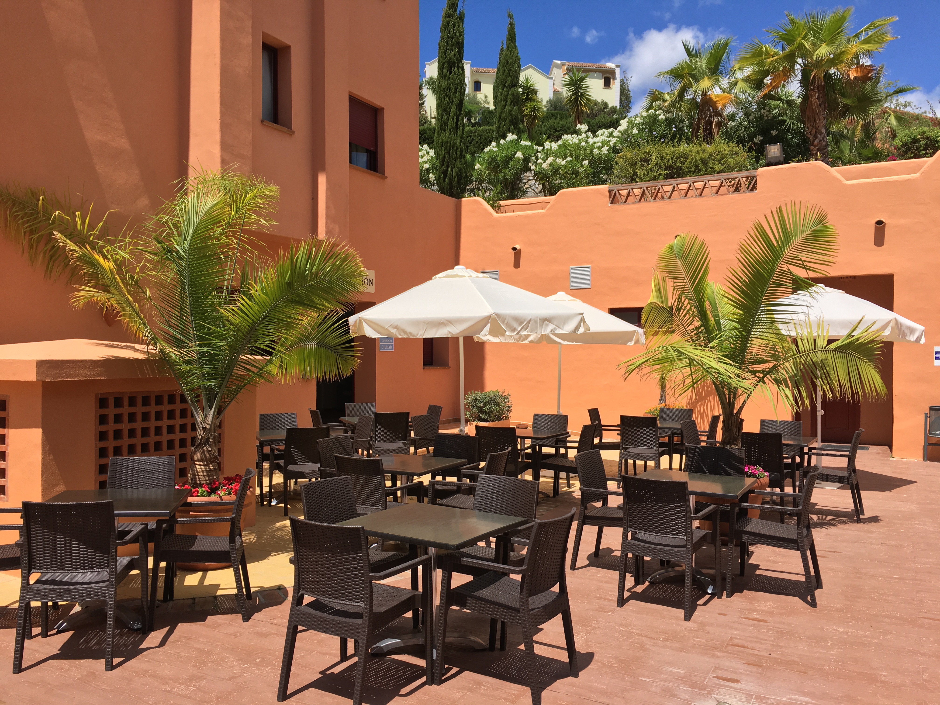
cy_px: 352
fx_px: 787
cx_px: 470
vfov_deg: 48.2
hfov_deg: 61.7
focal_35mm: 29
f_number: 2.2
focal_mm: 4.15
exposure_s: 1/1538
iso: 25
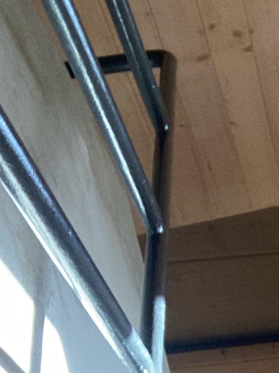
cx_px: 446
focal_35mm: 107
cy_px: 765
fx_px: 1150
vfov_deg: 14.8
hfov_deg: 12.9
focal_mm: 2.71
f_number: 2.2
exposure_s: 1/87
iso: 100
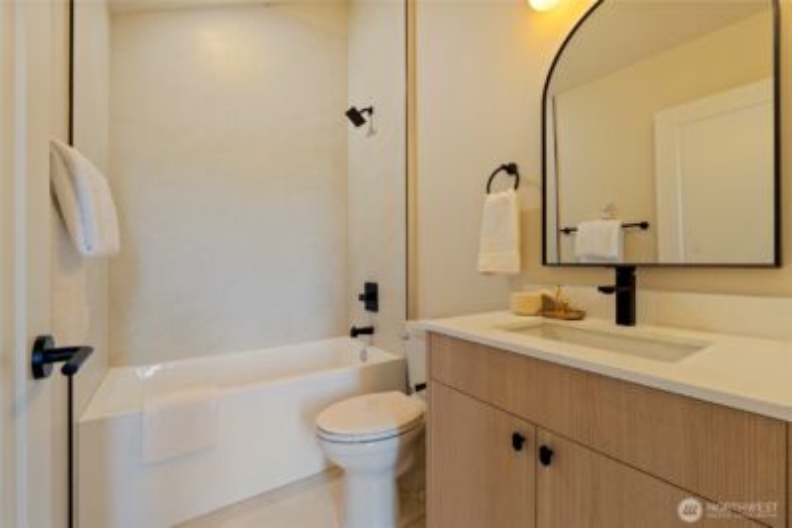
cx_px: 396
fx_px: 330
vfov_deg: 77.4
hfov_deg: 100.4
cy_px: 264
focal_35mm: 15
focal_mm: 10
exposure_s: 1/5
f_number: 9
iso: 250
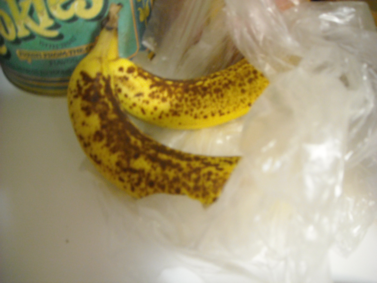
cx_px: 188
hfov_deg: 52.6
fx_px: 381
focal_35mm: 35
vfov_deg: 40.7
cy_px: 142
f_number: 2.8
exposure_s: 1/8
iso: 436
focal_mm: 5.7
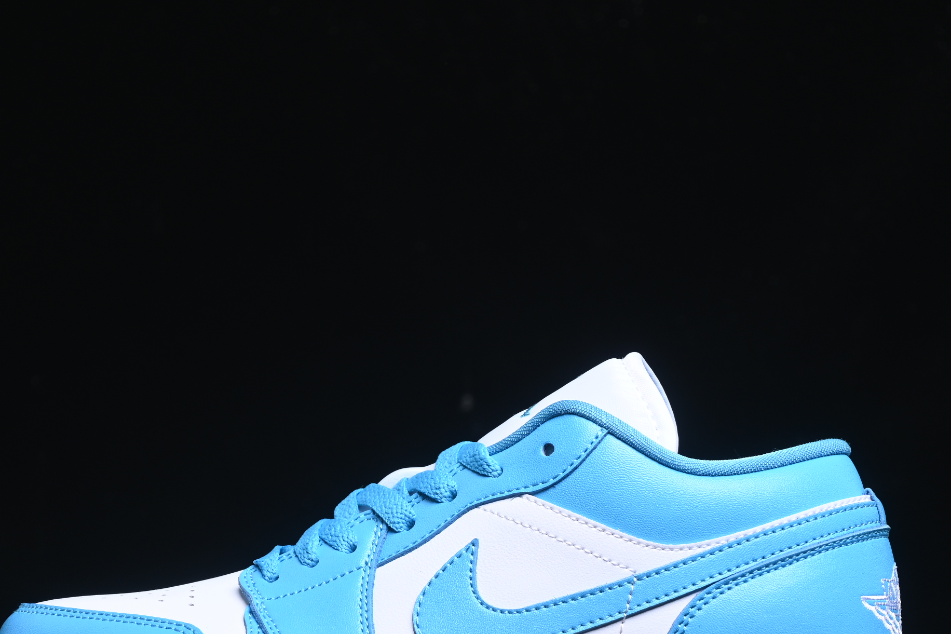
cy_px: 480
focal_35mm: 114
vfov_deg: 12.0
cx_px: 461
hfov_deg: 17.9
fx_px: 3011
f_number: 6.3
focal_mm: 50
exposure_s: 1/60
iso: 160
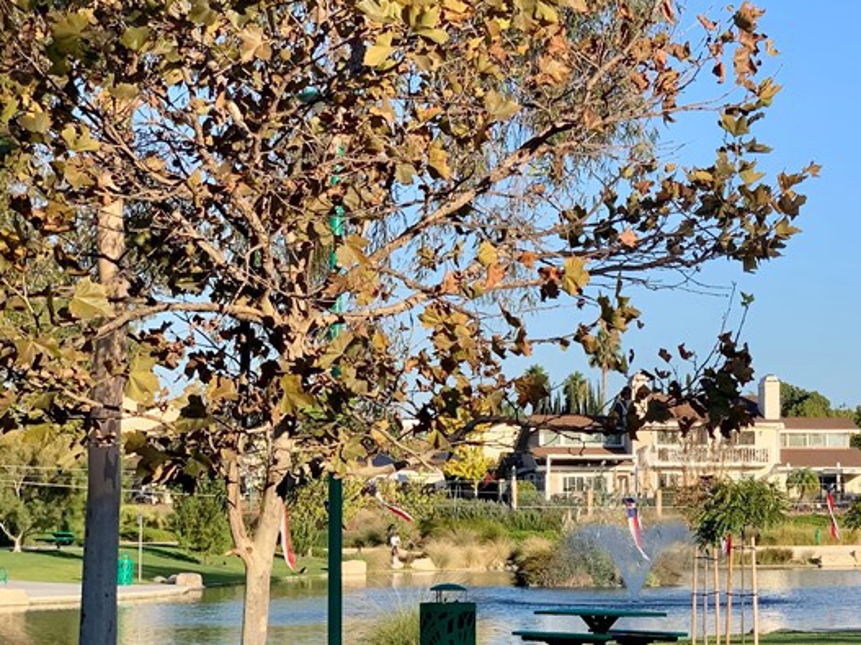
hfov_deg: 19.1
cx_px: 794
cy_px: 384
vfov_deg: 14.6
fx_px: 2512
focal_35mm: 101
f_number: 2.4
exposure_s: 1/685
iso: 16
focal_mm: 6
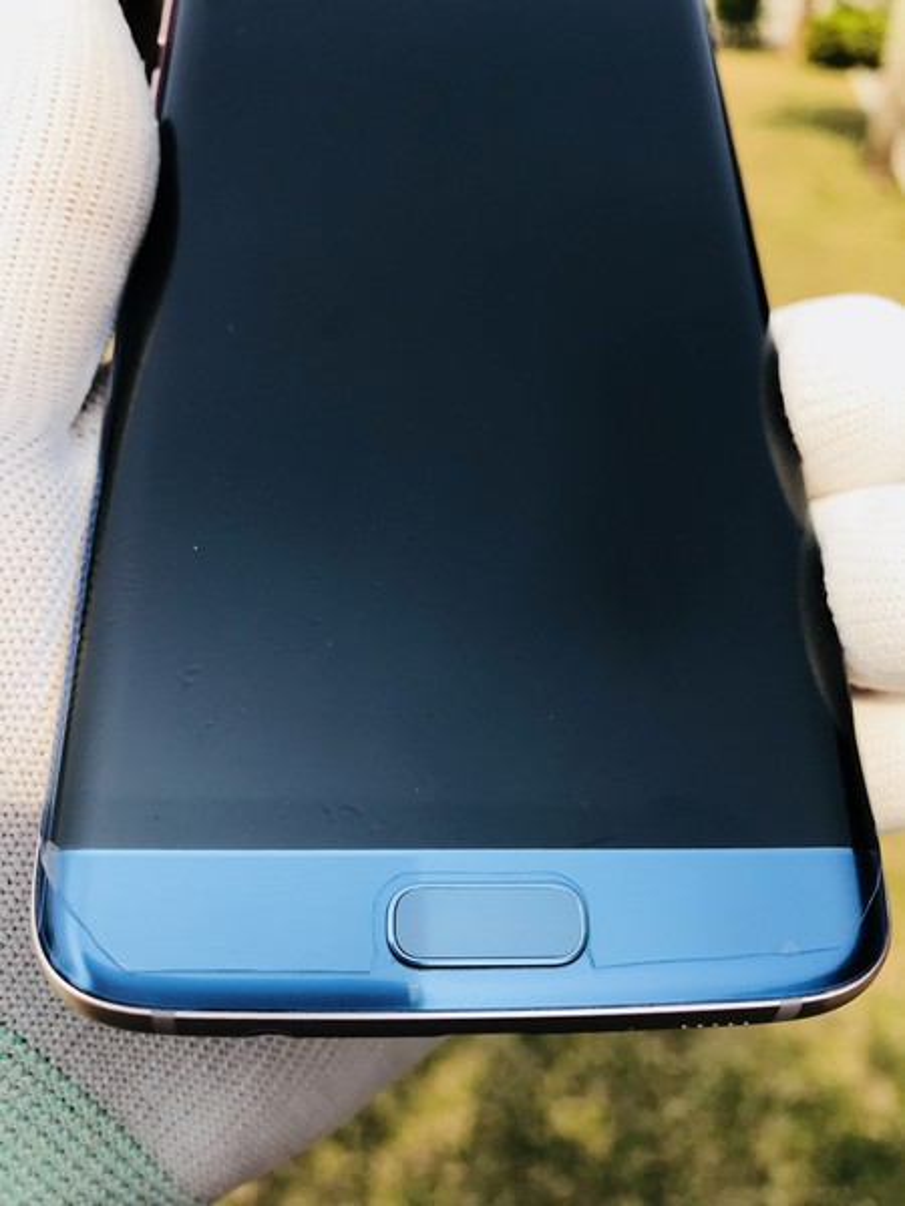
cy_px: 603
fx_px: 976
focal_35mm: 28
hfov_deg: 49.7
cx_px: 452
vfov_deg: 63.4
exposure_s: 1/1520
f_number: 1.8
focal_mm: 3.99
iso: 20
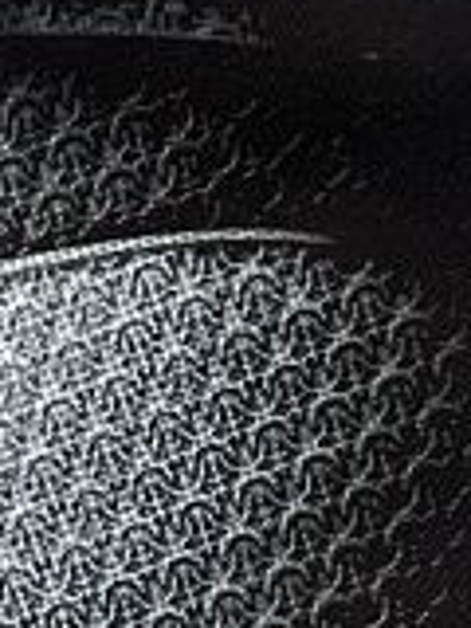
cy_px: 506
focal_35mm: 120
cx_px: 16
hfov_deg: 12.2
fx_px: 2177
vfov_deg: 16.3
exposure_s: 1/121
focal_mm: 6.76
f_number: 1.78
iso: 64
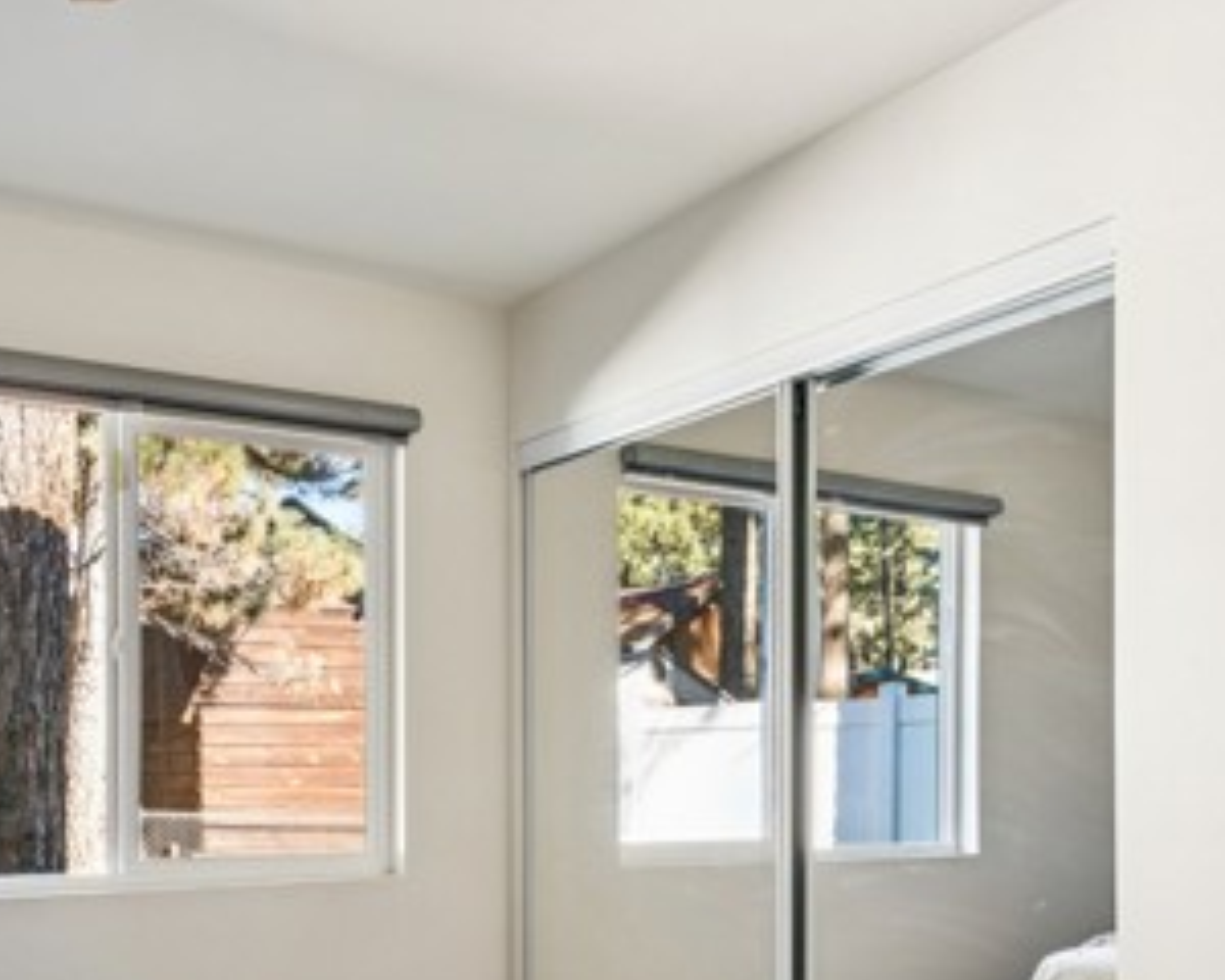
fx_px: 1269
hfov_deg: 49.7
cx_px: 327
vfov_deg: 40.3
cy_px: 798
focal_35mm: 35
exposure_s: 1/1.25
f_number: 13
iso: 100
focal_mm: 17.5
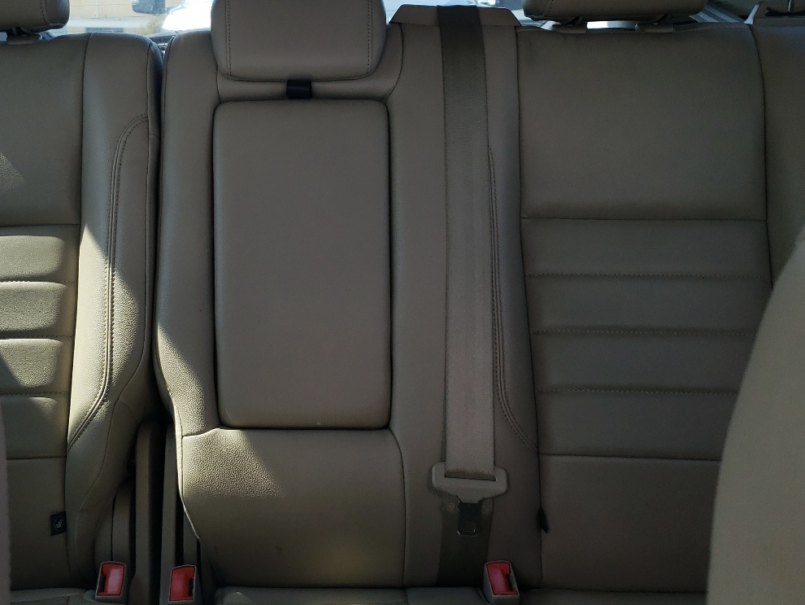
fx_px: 977
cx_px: 278
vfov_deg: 34.1
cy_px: 215
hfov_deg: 44.2
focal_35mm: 42
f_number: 1.5
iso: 50
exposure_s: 1/238
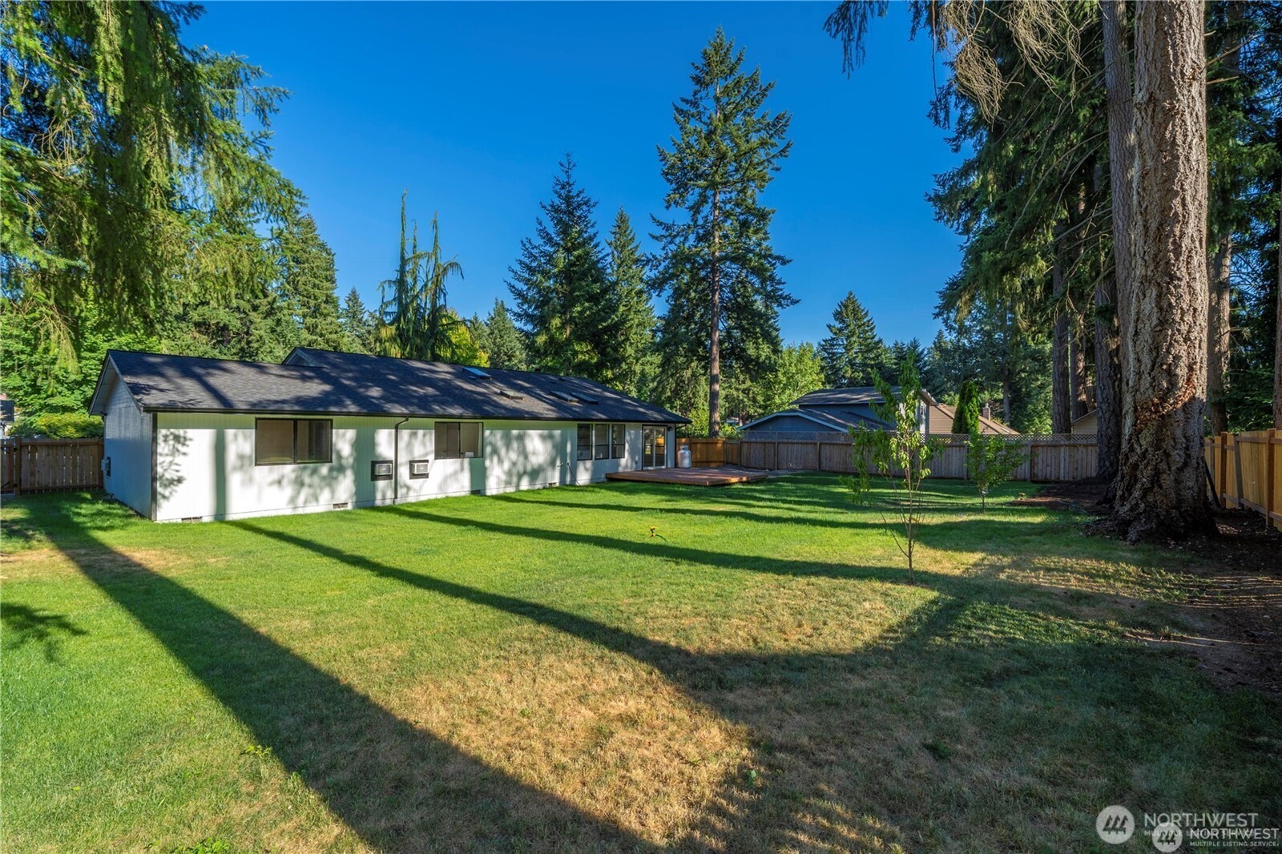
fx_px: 534
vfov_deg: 77.3
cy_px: 427
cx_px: 641
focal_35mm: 15
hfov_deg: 100.4
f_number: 8
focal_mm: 15
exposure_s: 1/90
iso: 100
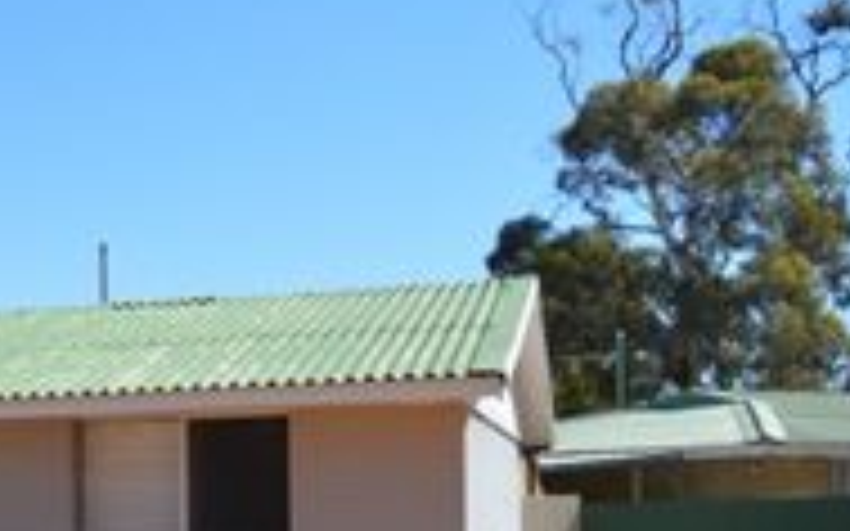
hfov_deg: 24.9
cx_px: -130
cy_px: 569
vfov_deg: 16.7
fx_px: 1760
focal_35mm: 76
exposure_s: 1/250
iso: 100
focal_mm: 20
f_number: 8
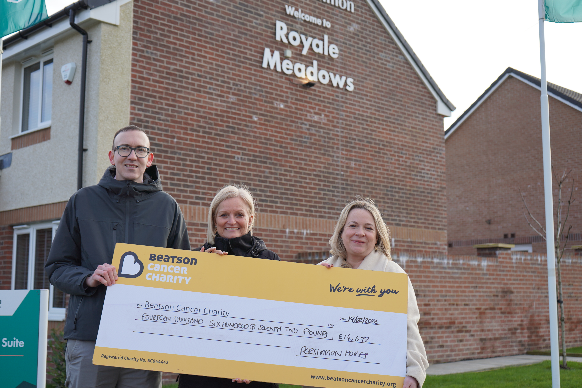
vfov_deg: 29.2
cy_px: 196
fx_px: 744
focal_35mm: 46
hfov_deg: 42.7
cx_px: 284
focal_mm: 43
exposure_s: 1/250
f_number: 4.5
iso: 100
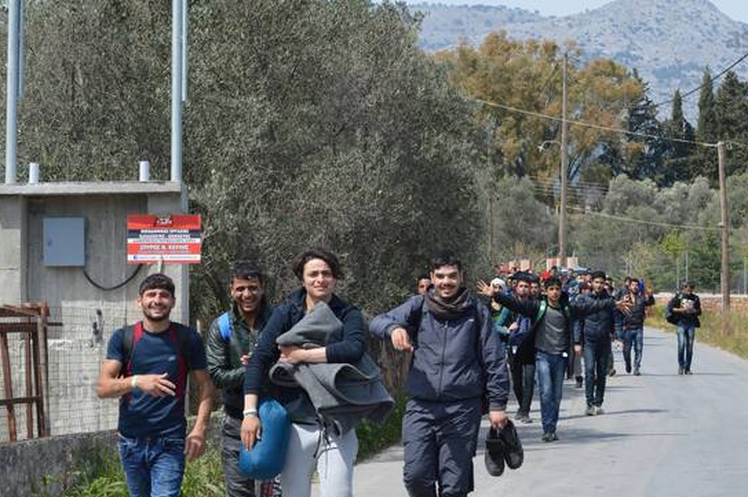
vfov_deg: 11.9
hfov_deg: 17.8
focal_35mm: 115
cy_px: 223
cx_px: 435
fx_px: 2387
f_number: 8
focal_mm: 52
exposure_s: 1/250
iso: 100
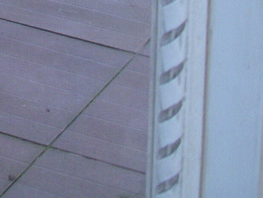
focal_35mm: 202
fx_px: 1535
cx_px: -196
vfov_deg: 6.9
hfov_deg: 9.4
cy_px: -313
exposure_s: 1/100
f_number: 3.3
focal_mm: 6.3
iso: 100
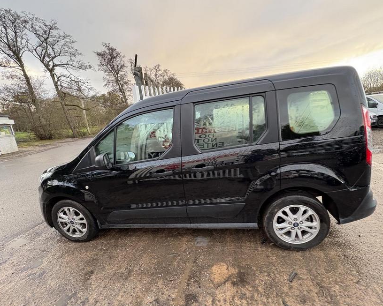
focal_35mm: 15
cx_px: 208
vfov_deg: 84.0
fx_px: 170
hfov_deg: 96.6
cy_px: 154
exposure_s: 1/81
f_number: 2.2
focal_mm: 2.22
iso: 250
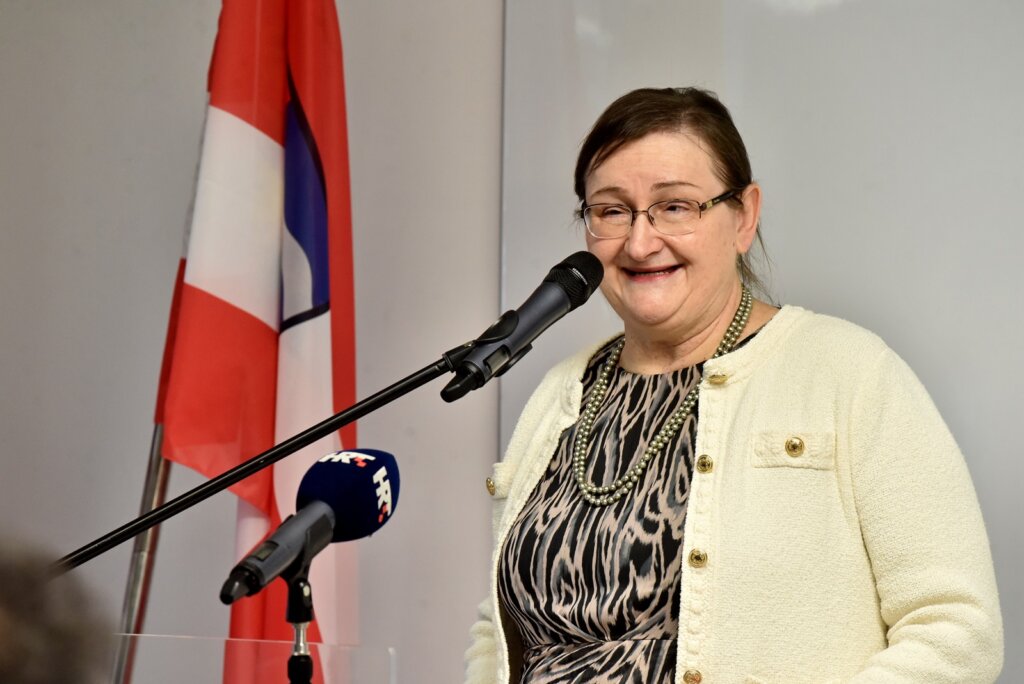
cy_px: 342
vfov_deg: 6.9
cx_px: 512
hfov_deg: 10.3
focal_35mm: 200
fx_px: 5692
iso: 2500
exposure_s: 1/250
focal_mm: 200
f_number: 6.3
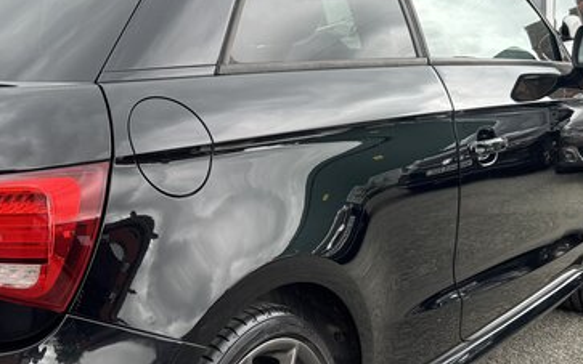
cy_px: 233
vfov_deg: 23.1
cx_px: 116
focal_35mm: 56
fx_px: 890
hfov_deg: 35.1
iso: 64
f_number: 1.78
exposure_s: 1/121
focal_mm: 6.76
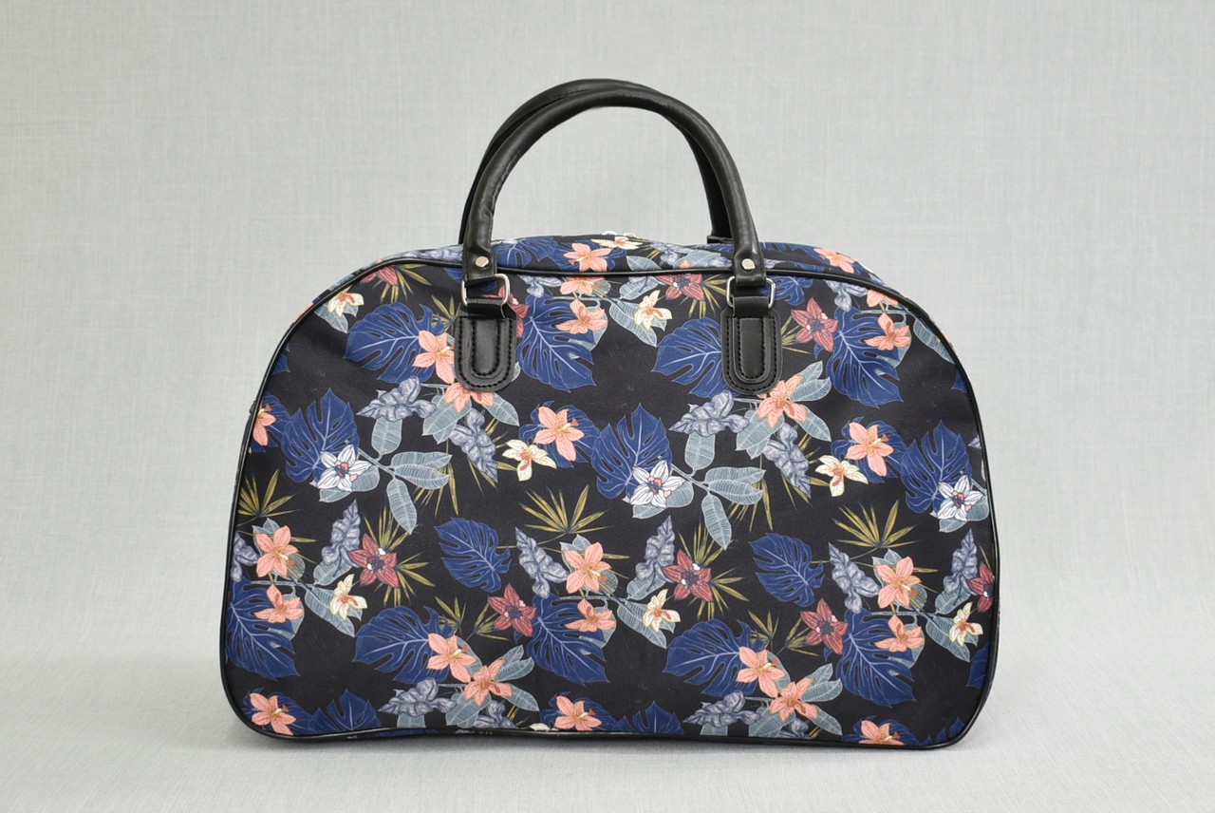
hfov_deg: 43.6
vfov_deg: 29.9
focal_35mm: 45
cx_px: 608
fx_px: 1520
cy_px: 406
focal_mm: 30
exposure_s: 1/6
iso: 100
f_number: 4.5
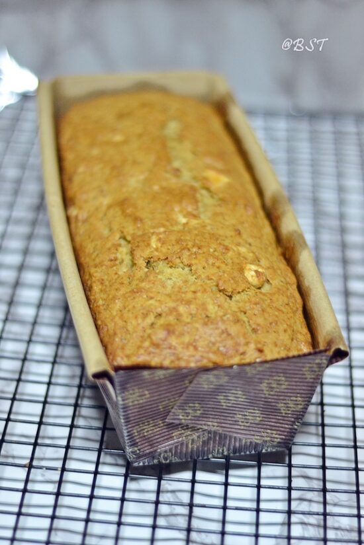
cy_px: 272
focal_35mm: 75
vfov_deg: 27.0
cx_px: 182
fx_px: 1137
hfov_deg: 18.2
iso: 1250
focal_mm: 50
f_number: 1.8
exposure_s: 1/60
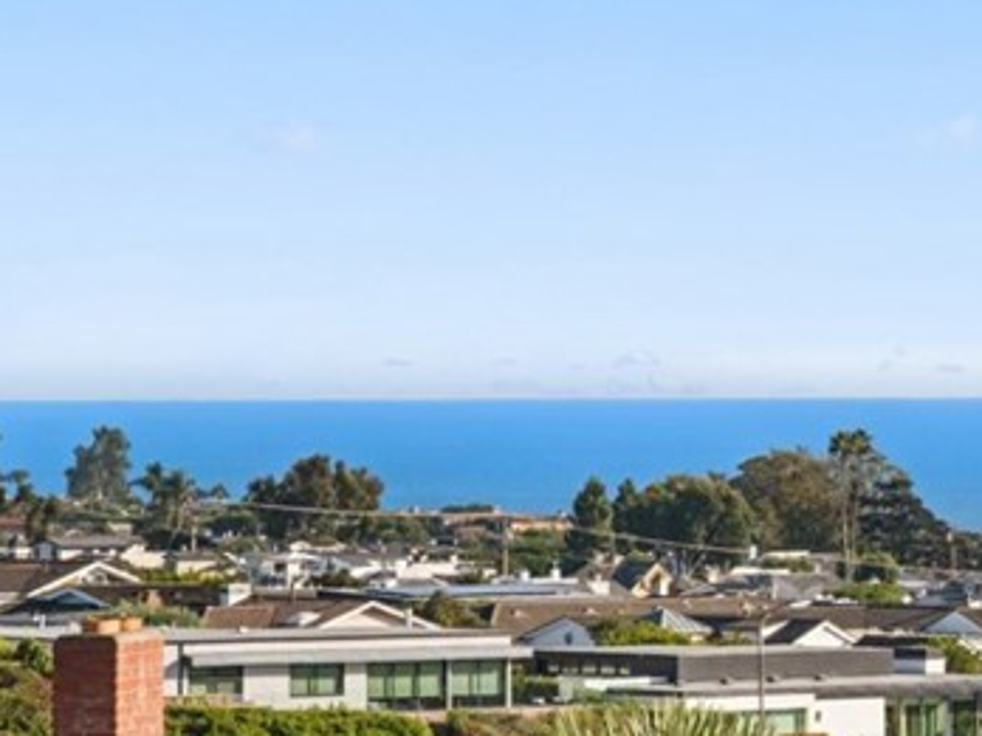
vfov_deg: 5.0
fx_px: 8511
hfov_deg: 6.5
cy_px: 248
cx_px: 1352
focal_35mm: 300
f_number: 10
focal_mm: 70
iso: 80
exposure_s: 1/50
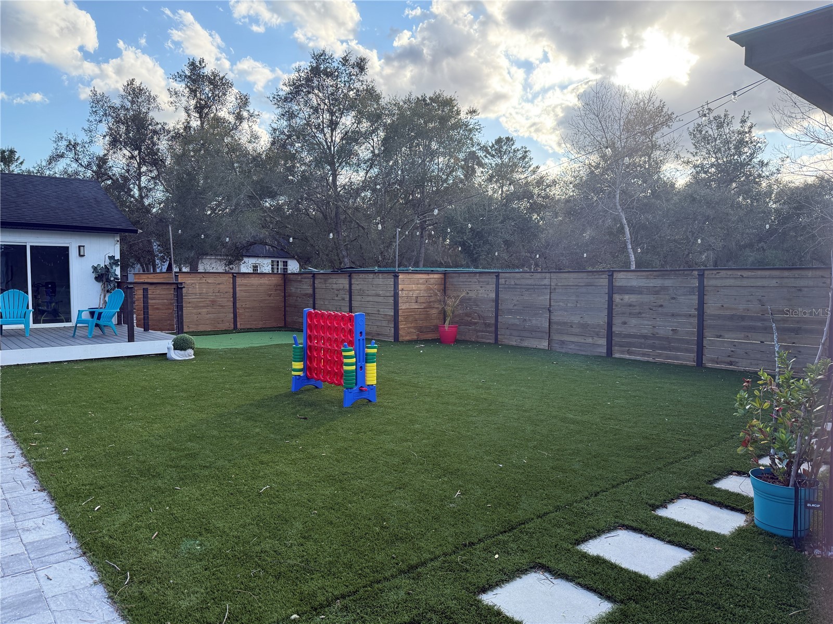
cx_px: 416
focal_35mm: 24
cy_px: 312
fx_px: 578
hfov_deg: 71.6
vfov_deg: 56.8
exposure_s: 1/1314
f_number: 1.78
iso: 100
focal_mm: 6.76
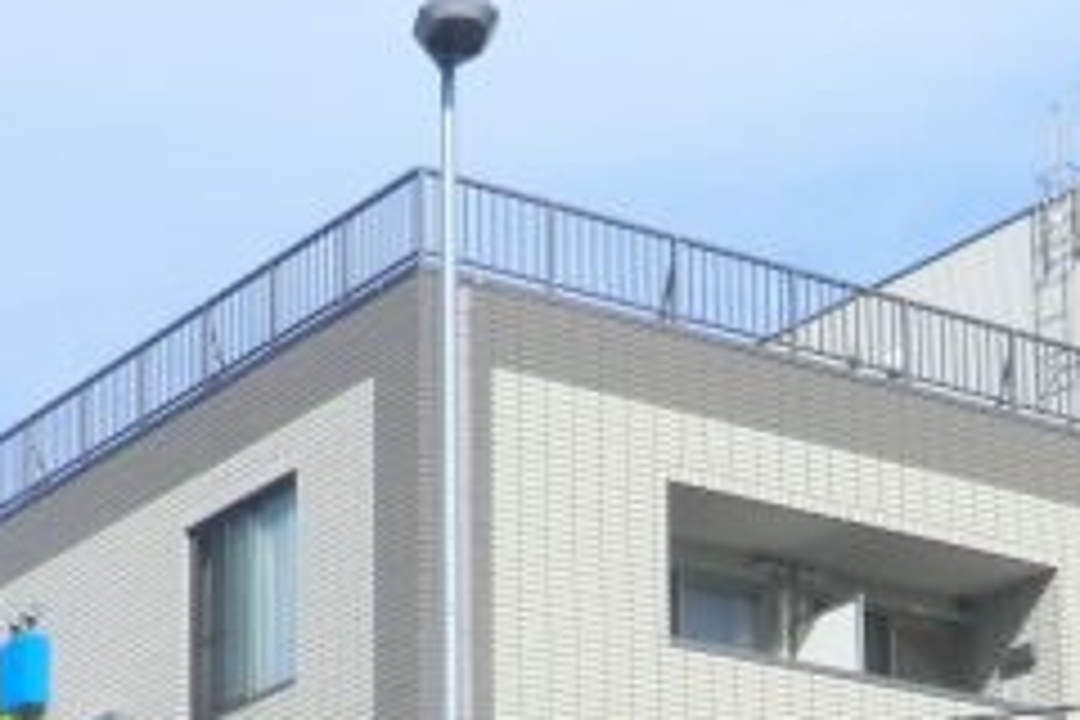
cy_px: 990
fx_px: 3330
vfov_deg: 11.9
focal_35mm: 111
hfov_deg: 18.3
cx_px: 850
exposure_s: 1/1000
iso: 80
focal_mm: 7.1
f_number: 3.8
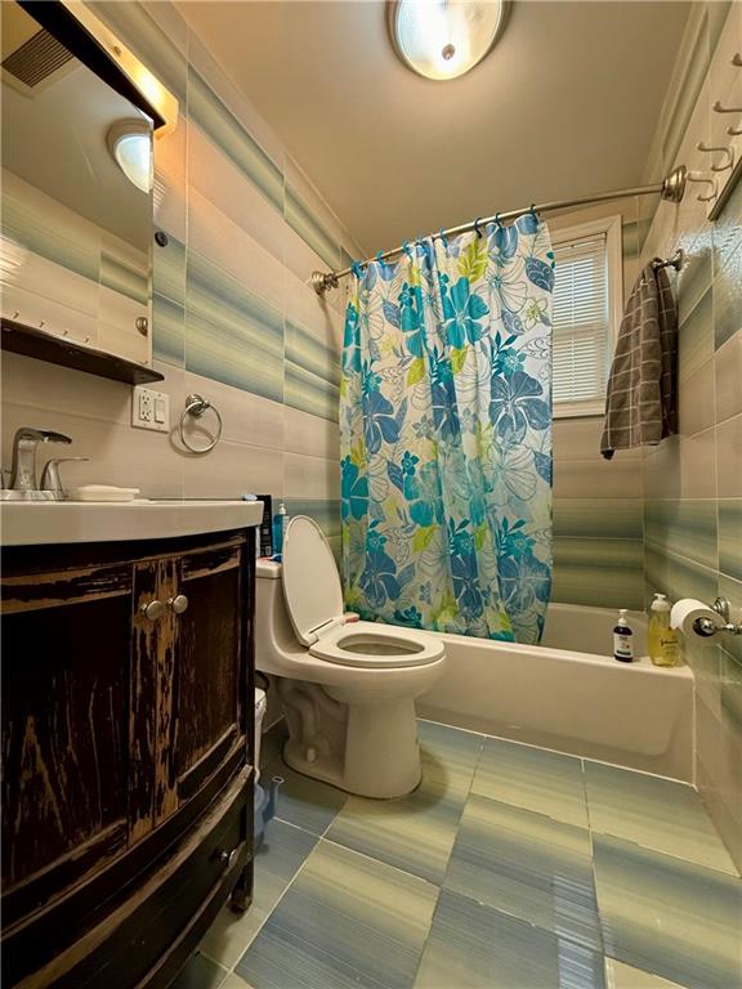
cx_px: 371
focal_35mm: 14
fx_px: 400
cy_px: 494
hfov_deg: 85.7
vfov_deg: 102.1
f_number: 2.2
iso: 320
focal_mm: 2.22
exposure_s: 1/60
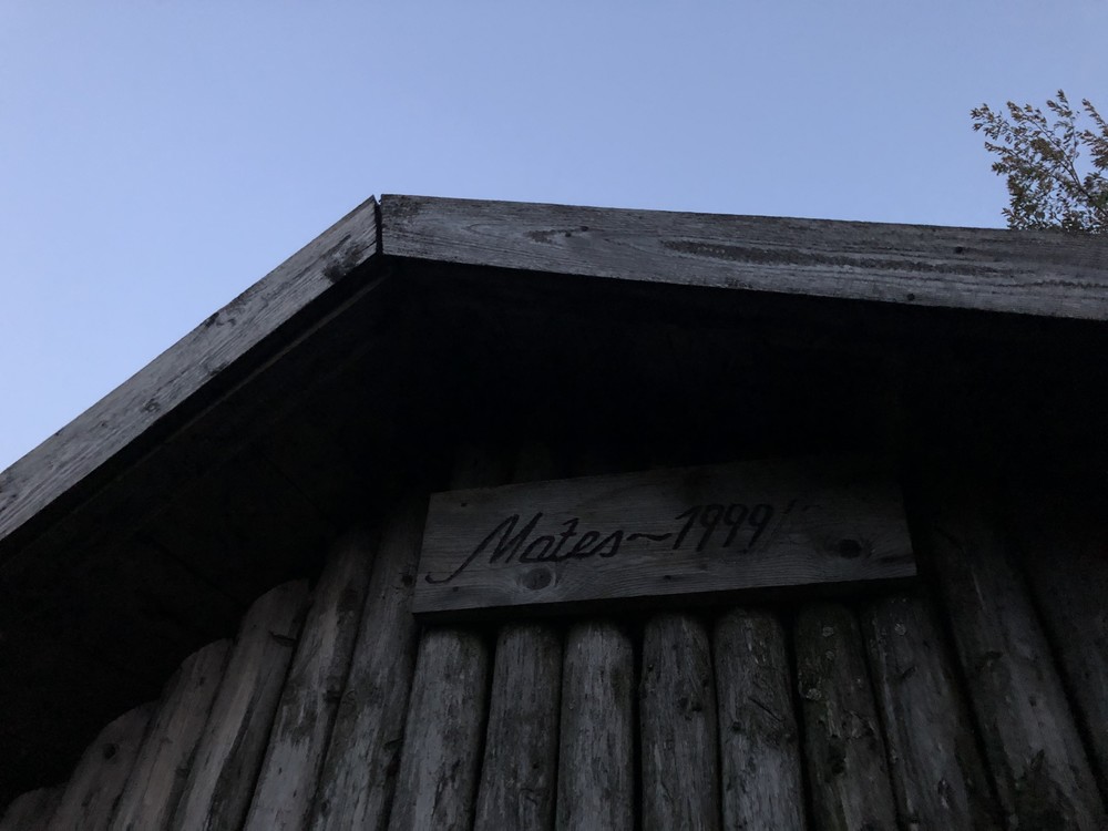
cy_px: 416
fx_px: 896
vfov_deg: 49.7
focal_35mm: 28
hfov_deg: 63.4
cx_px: 554
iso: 100
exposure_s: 1/5
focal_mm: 3.99
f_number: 1.8
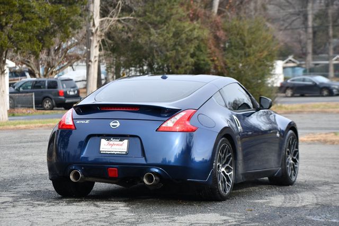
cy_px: 113
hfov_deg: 12.5
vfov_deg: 8.3
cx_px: 170
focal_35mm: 165
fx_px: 1553
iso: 200
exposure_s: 1/250
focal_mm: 110
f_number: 5.6
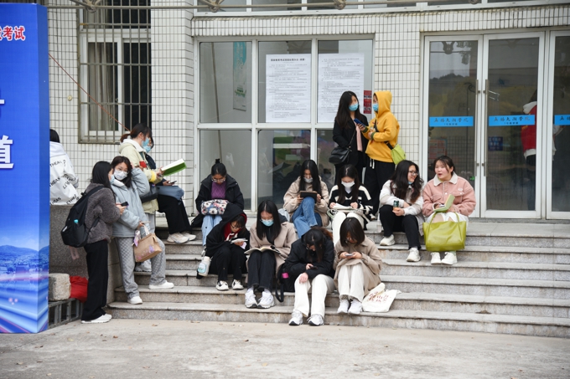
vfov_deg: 18.2
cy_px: 190
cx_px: 285
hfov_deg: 27.0
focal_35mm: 75
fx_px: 1187
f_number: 4
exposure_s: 1/80
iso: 140
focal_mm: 75
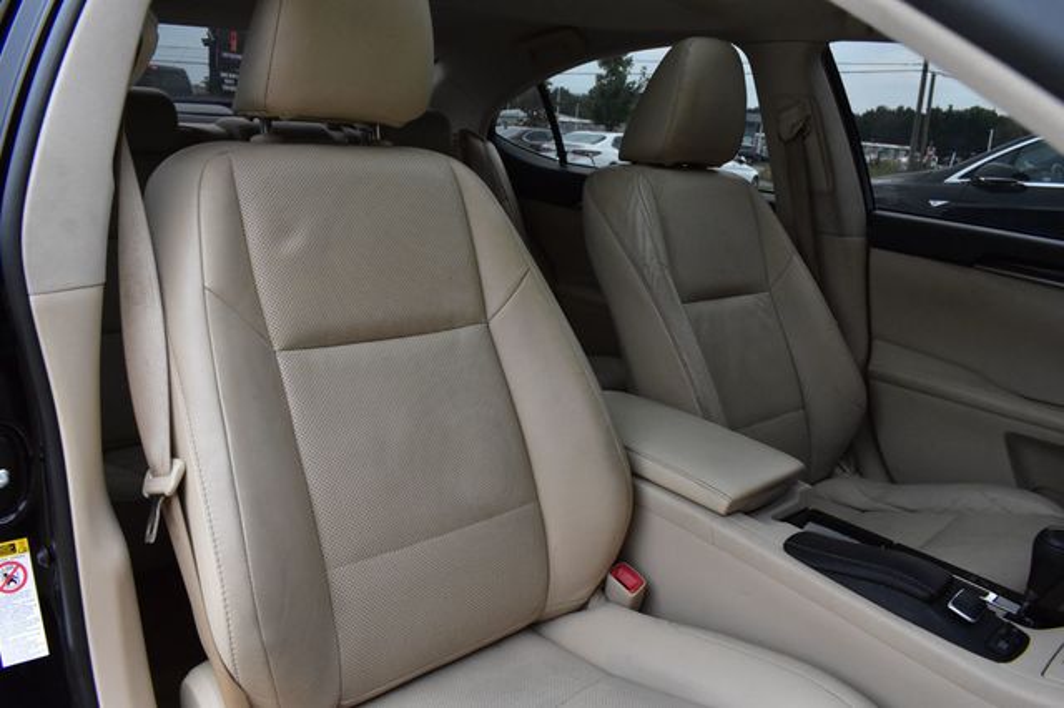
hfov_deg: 67.4
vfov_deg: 47.9
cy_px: 354
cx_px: 532
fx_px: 798
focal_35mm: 27
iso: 2500
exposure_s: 1/800
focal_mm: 18
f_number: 13
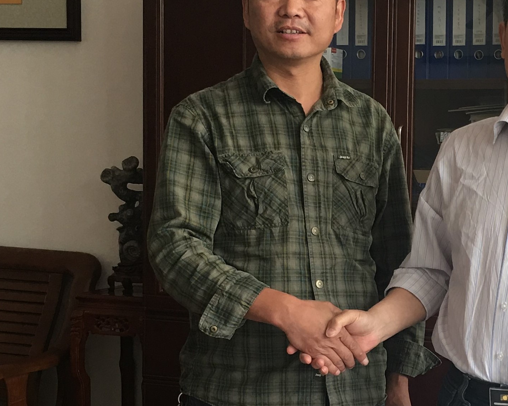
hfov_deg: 23.2
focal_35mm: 80
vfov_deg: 19.1
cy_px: 272
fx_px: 1203
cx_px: 458
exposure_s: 1/33
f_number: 2.2
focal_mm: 4.15
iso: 25
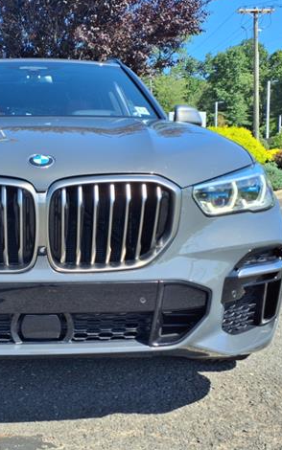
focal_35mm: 39
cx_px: 34
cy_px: 222
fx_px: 479
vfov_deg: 50.4
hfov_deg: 31.4
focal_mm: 3.58
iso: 40
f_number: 1.9
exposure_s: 1/1111
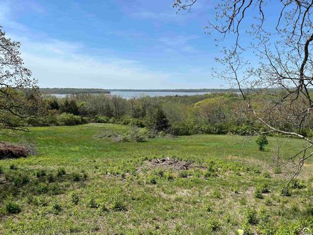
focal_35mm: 26
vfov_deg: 53.1
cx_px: 156
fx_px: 235
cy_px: 118
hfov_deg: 67.3
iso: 50
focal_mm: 5.7
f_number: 1.5
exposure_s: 1/4444
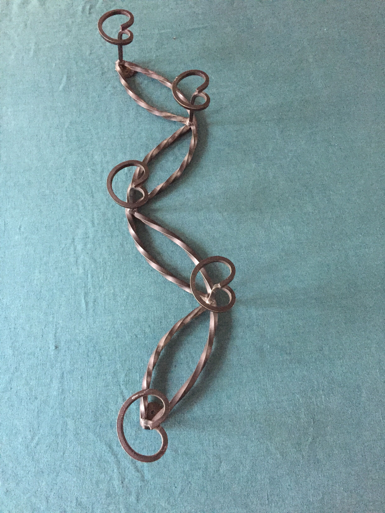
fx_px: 430
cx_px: 192
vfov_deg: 61.7
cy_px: 256
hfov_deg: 48.2
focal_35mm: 29
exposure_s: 1/17
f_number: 2.2
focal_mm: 4.15
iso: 400
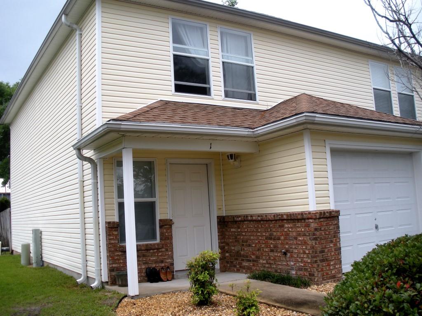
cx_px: 211
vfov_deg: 39.7
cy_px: 158
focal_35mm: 36
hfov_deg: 51.4
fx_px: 439
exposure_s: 1/203
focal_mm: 6.3
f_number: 3.5
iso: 64
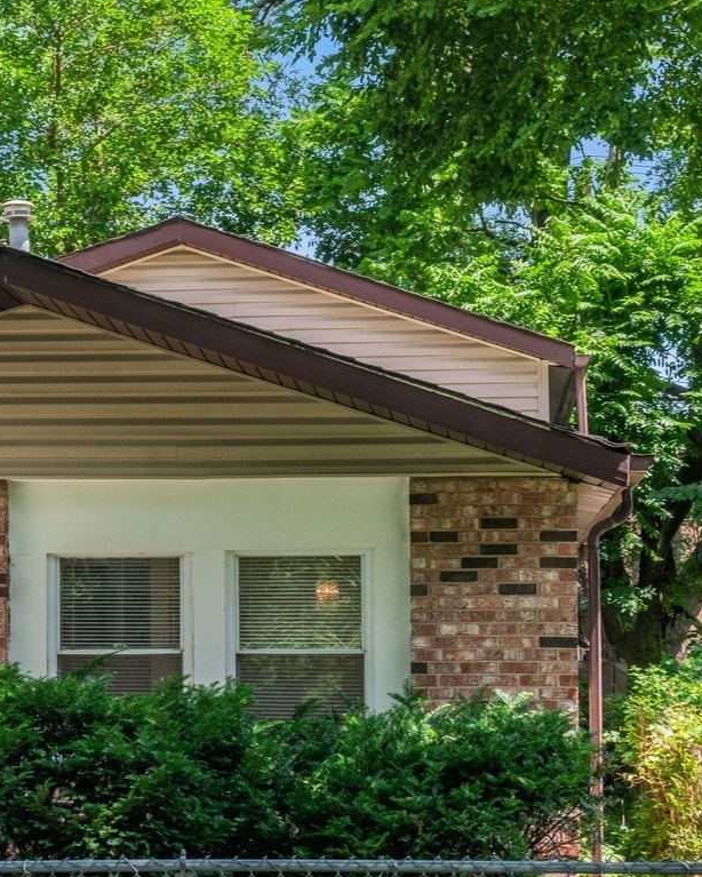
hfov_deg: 17.0
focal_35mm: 90
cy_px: 519
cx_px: 185
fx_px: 2336
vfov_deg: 21.2
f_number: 9
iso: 200
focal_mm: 46
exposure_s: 1/30
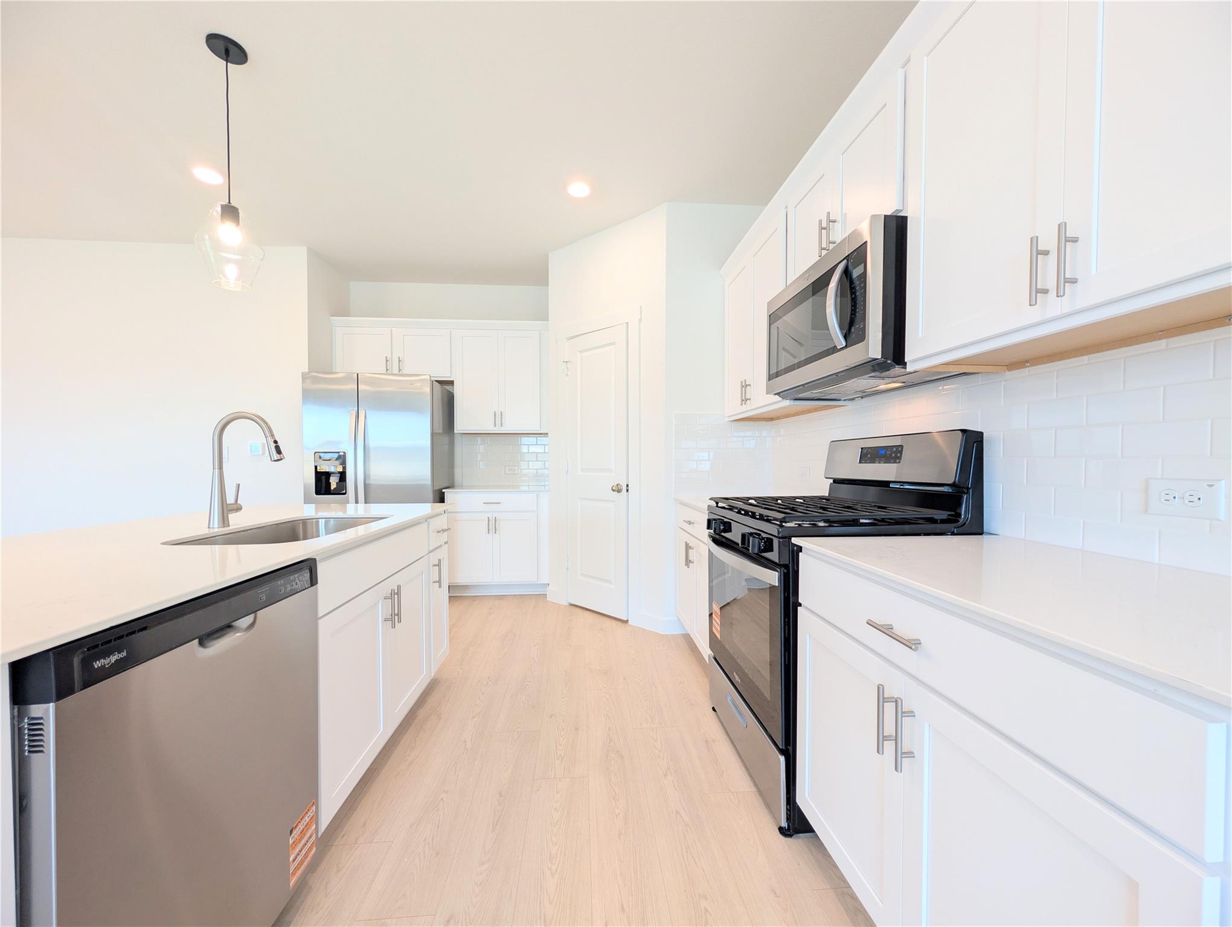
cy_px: 464
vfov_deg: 94.6
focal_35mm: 12
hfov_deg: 110.5
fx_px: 428
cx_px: 616
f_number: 1.7
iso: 102
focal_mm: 2.02
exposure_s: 1/120
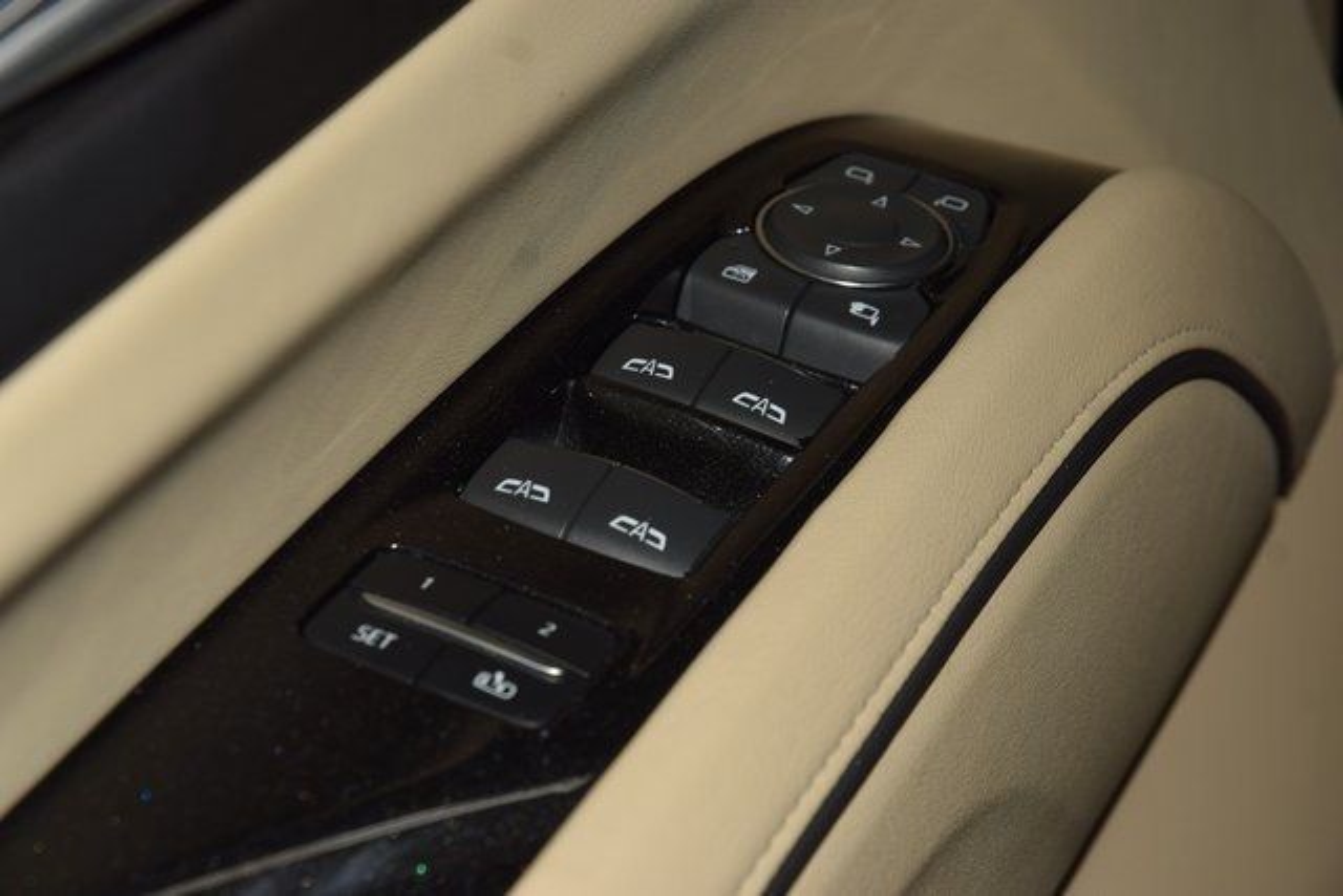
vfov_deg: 13.0
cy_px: 448
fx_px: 3918
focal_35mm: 105
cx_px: 672
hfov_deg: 19.5
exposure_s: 1/125
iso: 100
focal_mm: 70
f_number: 8
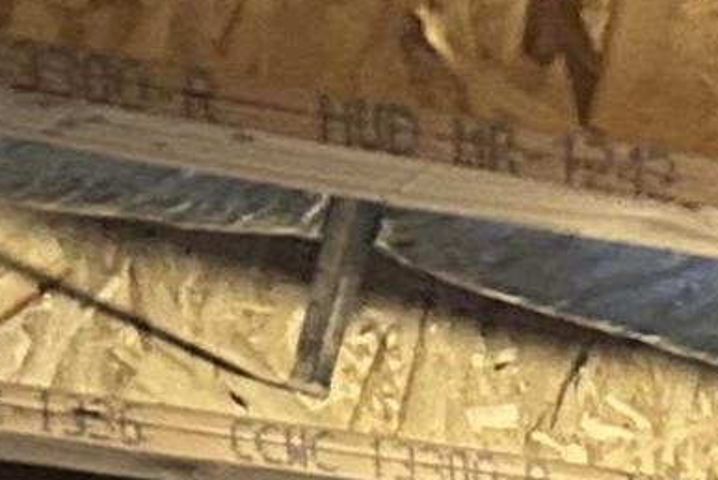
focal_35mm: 215
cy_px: 2100
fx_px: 4291
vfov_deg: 5.4
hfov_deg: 9.3
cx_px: -311
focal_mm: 5.7
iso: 500
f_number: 1.5
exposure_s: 1/40
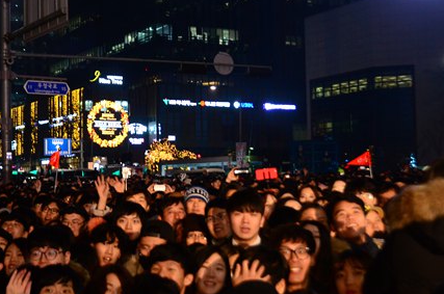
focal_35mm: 59
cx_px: 167
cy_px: 129
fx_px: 726
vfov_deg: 22.9
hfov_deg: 33.8
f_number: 3.8
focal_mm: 24
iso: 1250
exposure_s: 1/50
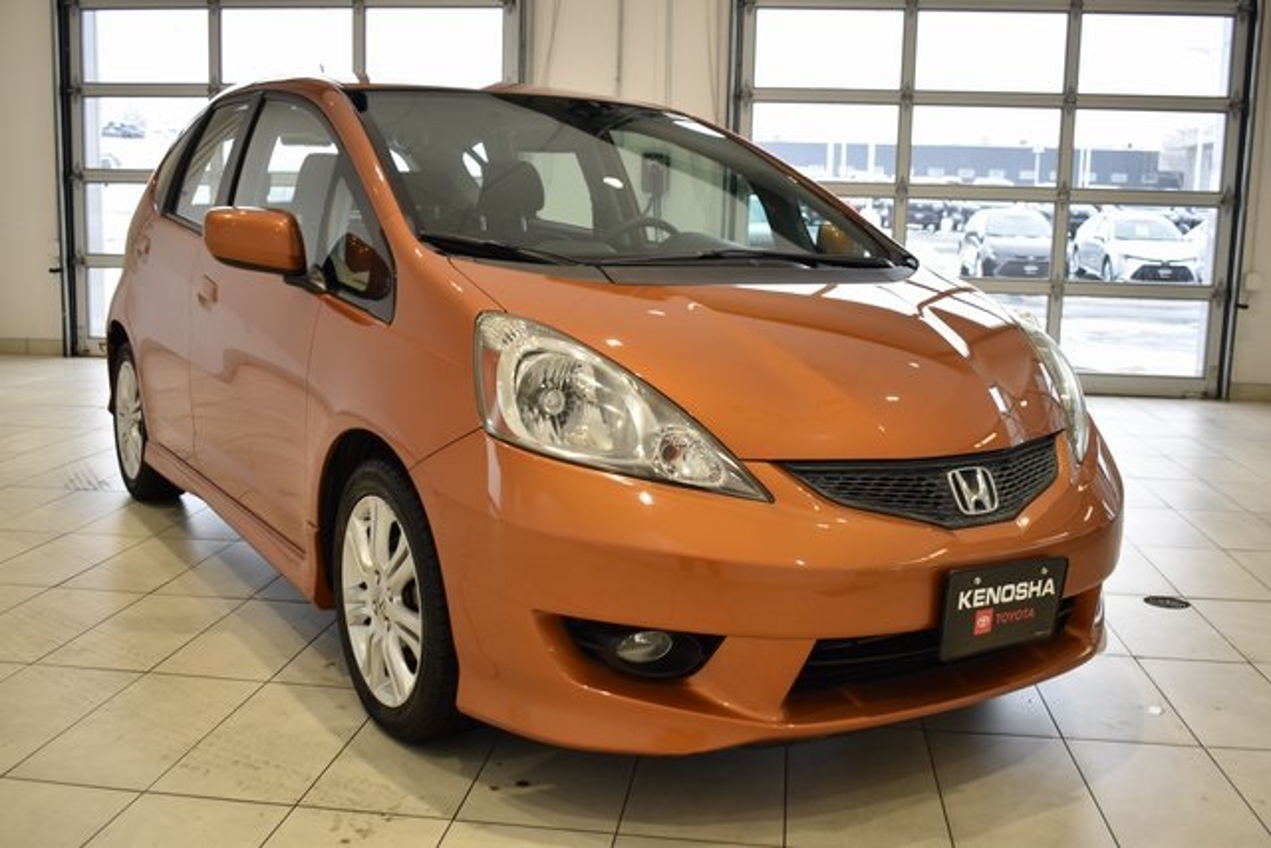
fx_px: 1271
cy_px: 424
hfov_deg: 53.1
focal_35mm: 36
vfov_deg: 36.9
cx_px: 636
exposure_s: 1/40
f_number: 4
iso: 110
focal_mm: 24
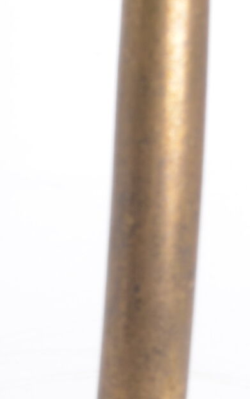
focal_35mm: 451
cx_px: 123
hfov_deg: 2.9
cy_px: -116
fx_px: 4913
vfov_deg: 4.6
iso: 100
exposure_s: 1/125
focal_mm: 50
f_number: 11
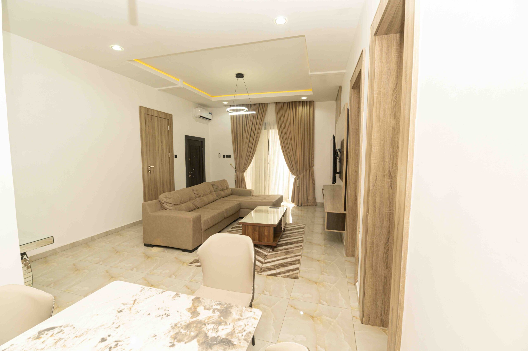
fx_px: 220
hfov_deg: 100.4
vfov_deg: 77.2
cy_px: 176
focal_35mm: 15
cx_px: 264
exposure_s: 1/200
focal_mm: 15
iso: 800
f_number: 4.5
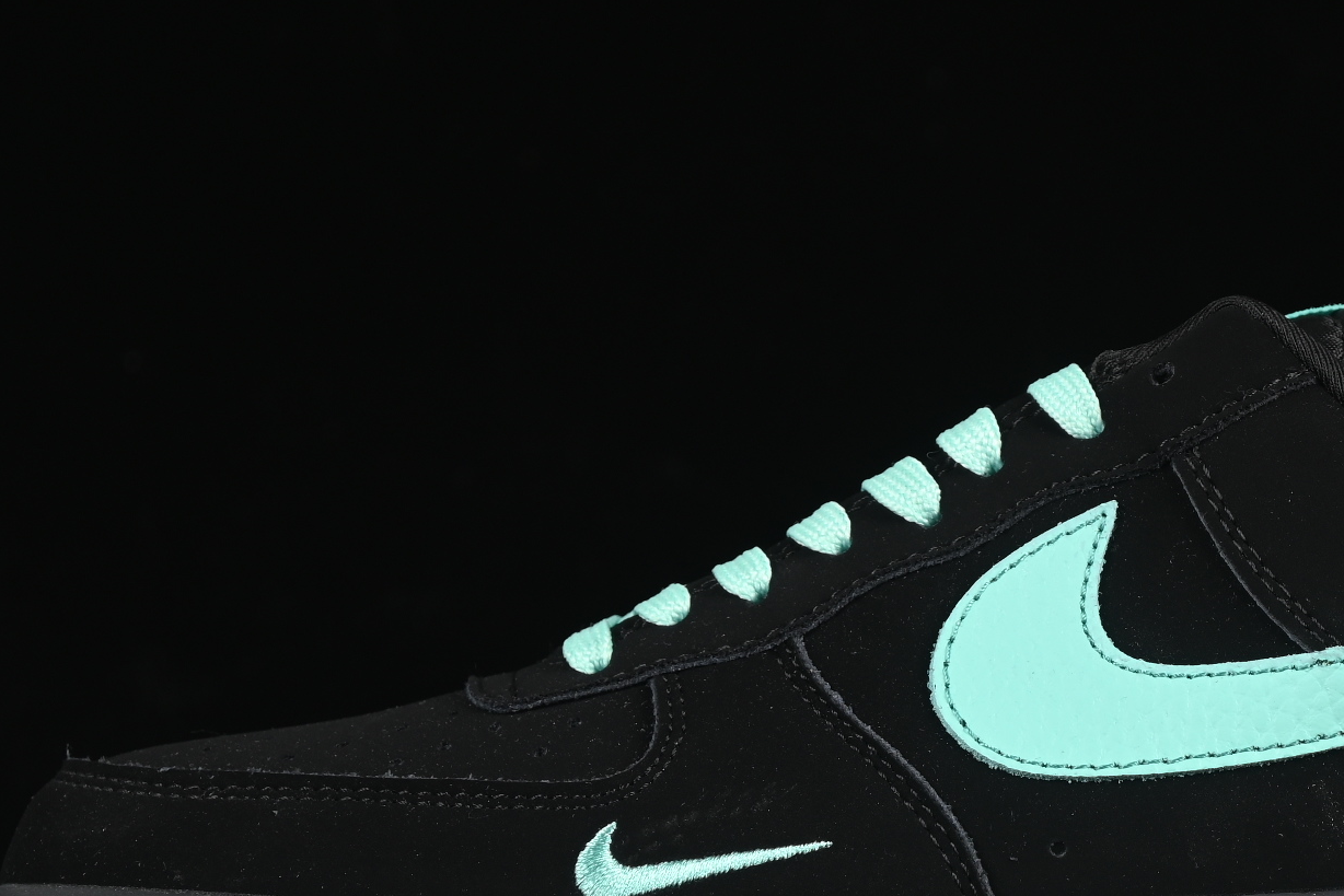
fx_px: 6347
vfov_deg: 8.1
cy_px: 547
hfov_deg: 12.1
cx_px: 1013
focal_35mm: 170
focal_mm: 50
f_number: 6.3
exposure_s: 1/60
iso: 160
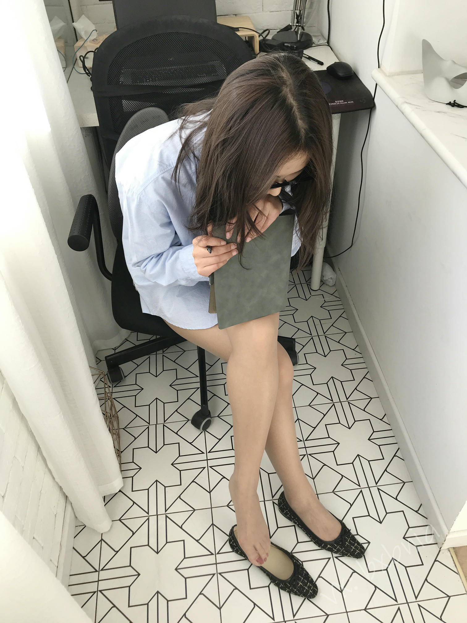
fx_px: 504
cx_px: 234
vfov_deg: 63.4
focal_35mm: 28
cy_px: 312
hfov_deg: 49.7
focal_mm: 3.99
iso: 20
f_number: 1.8
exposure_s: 1/275
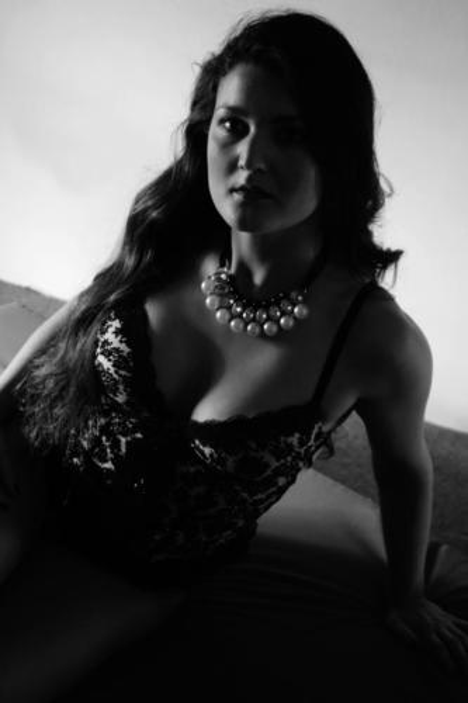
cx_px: 234
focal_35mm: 72
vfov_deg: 28.1
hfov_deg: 18.9
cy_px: 352
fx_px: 1405
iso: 400
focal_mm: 48
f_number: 5.6
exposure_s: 1/80
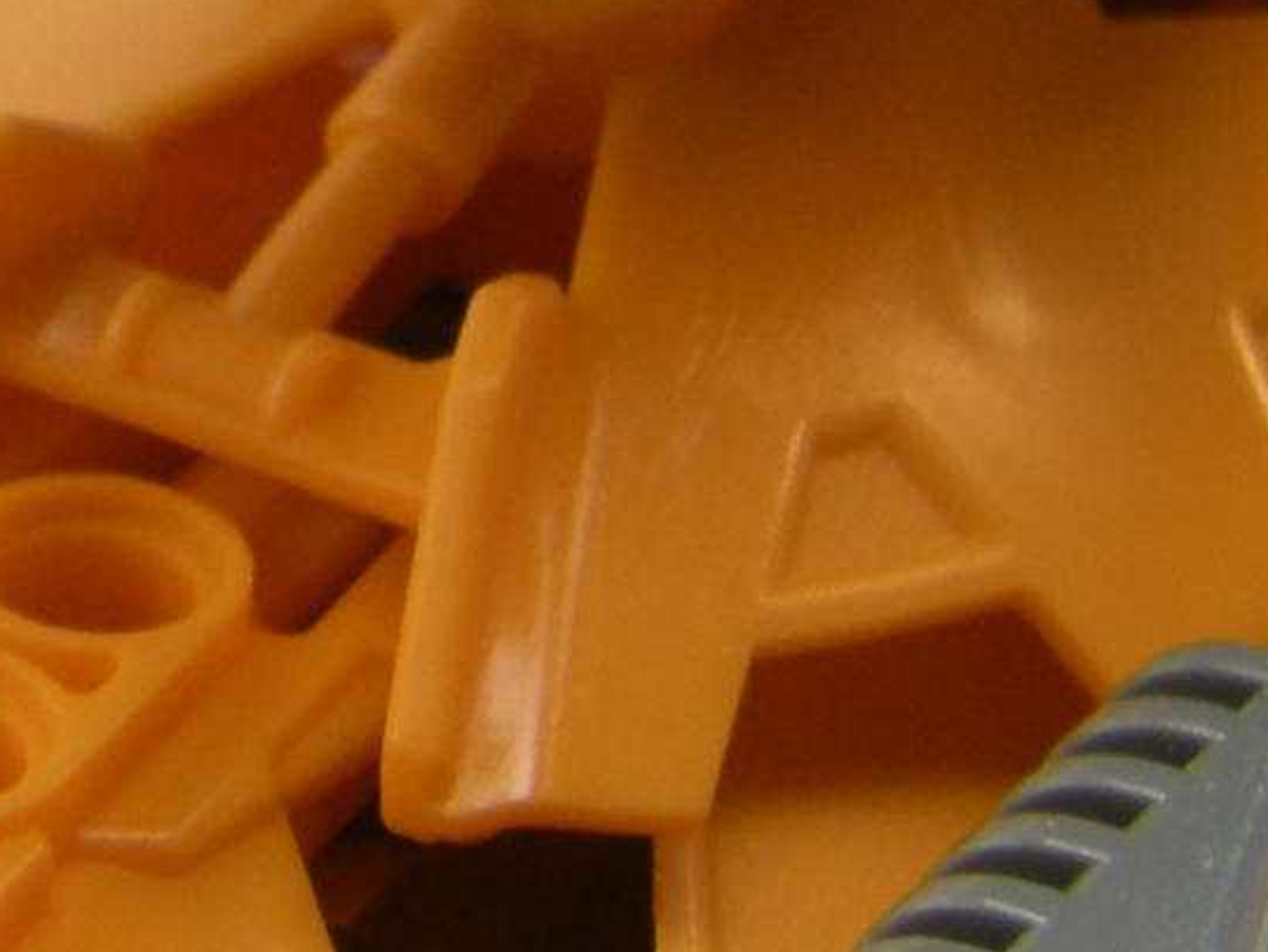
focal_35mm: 182
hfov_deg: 10.7
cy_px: -436
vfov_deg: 8.0
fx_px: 6668
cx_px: -178
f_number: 3.5
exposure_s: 1/50
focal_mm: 6.3
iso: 64
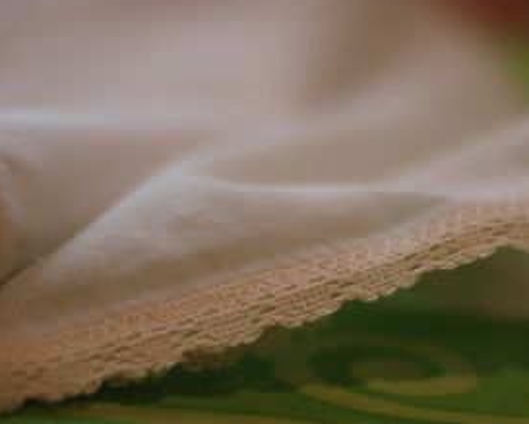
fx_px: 1818
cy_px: 282
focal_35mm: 116
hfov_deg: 16.5
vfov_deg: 13.3
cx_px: 339
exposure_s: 1/90
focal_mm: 50
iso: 100
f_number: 1.4
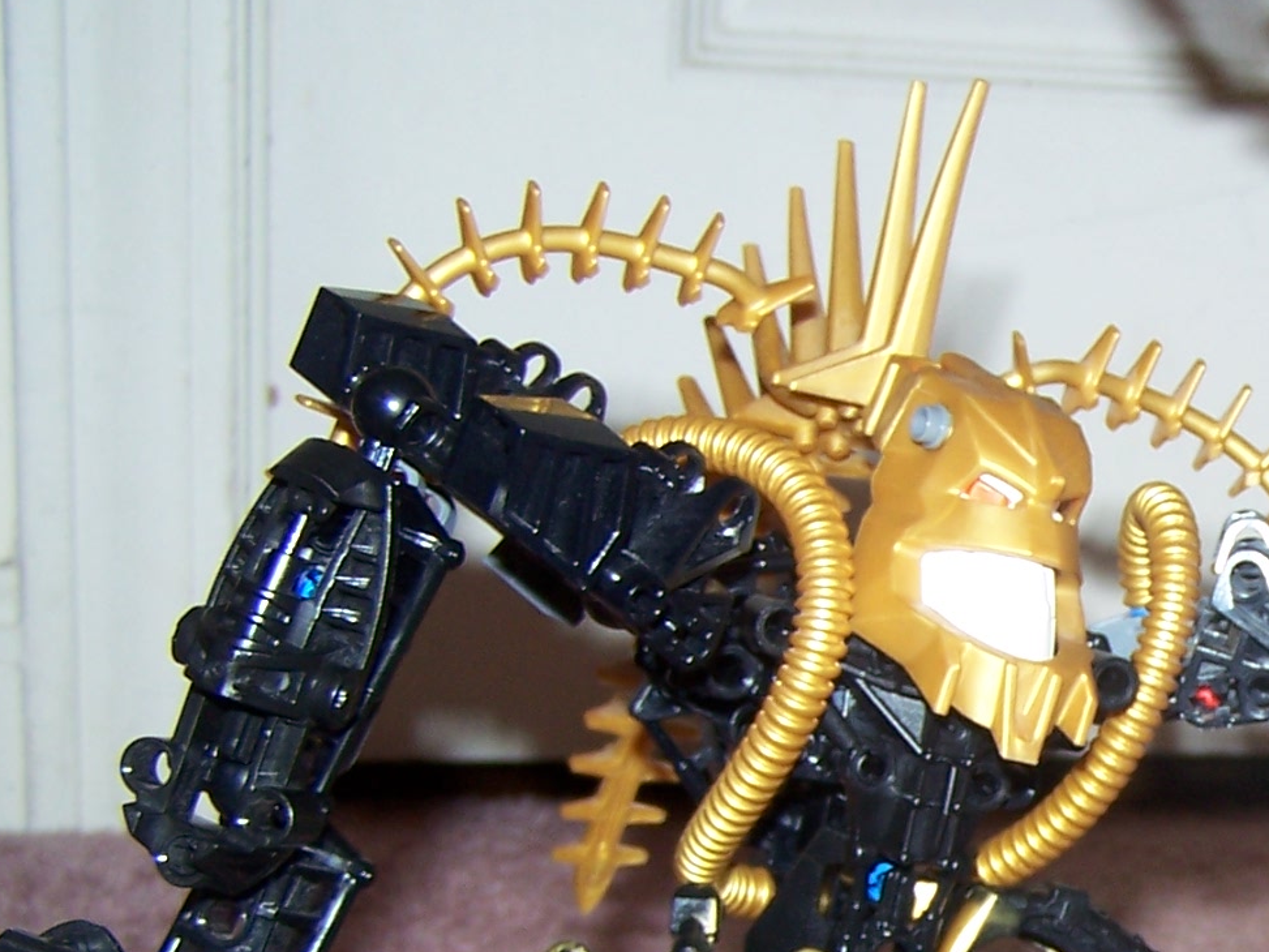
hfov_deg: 20.6
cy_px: 841
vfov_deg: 16.2
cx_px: 1446
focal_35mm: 90
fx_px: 3300
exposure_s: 1/60
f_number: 2.8
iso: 80
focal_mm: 6.3
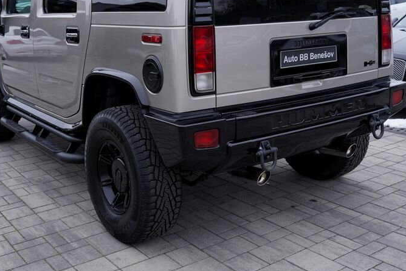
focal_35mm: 46
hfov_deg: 42.8
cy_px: 67
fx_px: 519
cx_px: 198
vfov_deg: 28.8
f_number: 4.5
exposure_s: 1/80
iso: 100
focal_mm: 30
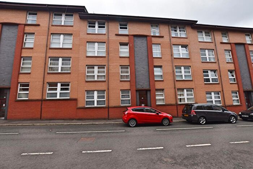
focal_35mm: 15
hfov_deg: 100.4
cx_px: 126
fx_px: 105
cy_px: 84
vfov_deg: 77.3
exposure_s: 1/200
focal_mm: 10
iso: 100
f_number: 7.1
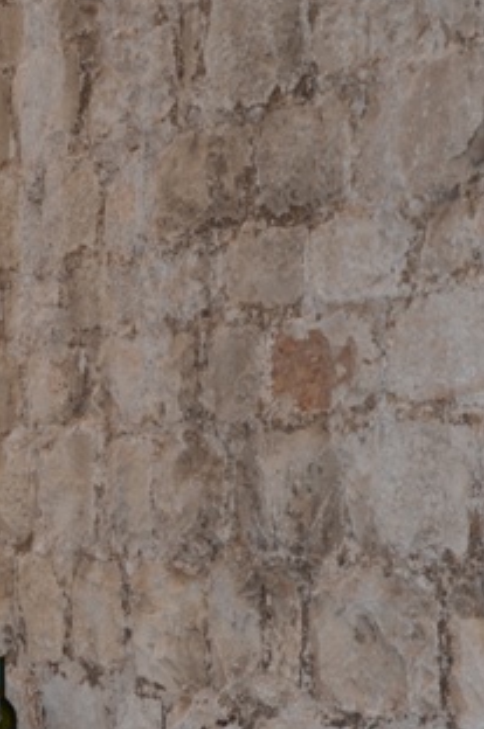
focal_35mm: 100
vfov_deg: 20.3
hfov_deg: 13.4
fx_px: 2023
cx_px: -42
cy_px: 544
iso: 100
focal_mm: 26
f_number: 4.5
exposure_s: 1/200
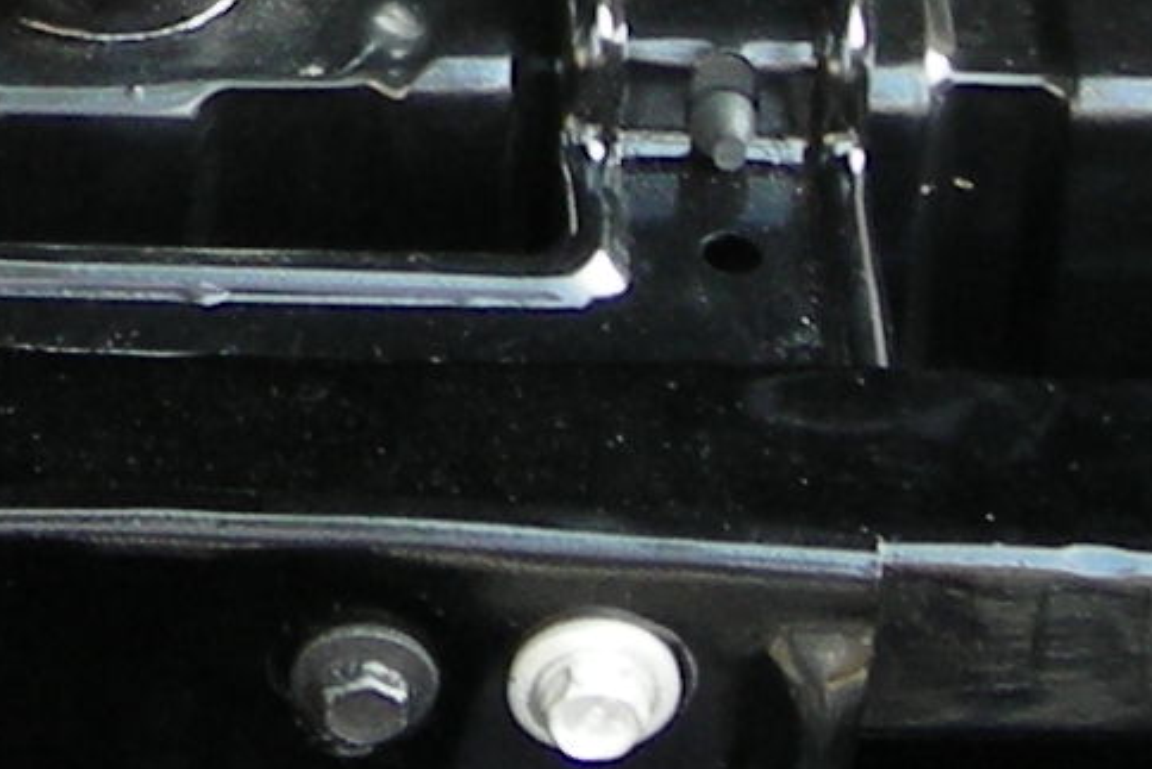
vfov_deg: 5.8
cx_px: -202
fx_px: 7362
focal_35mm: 230
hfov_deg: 8.8
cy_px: -726
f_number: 3.2
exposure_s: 1/30
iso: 83
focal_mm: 6.3
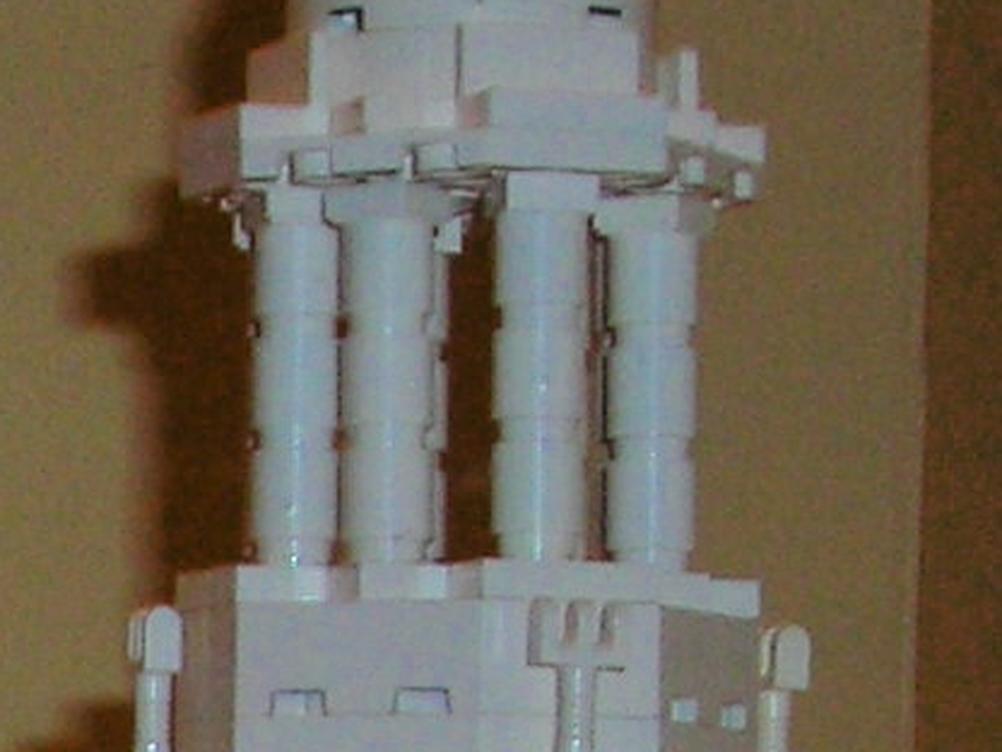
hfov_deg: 7.8
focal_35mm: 237
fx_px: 6860
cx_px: -1281
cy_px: 1755
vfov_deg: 6.0
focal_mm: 6.3
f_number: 3.2
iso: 50
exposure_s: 1/60.1
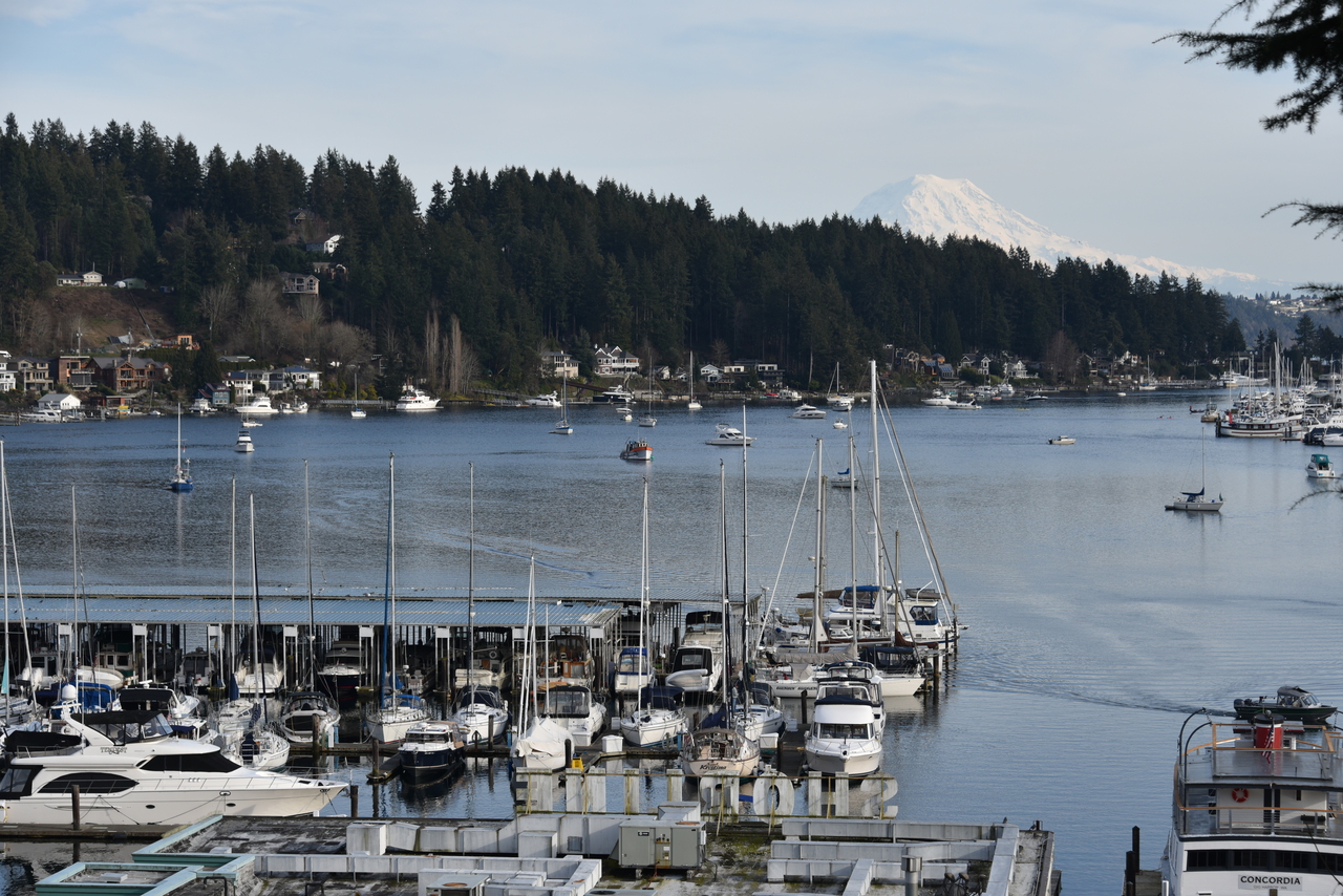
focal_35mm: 90
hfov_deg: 22.6
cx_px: 672
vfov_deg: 15.2
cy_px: 448
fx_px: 3358
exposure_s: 1/250
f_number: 8
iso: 100
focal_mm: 90
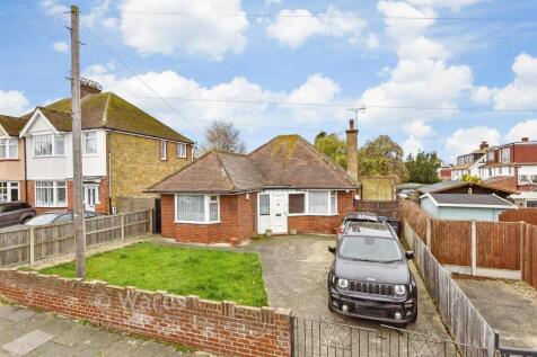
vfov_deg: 64.5
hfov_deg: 86.9
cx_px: 268
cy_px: 178
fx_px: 283
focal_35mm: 19
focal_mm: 13
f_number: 9
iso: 1000
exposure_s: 1/200
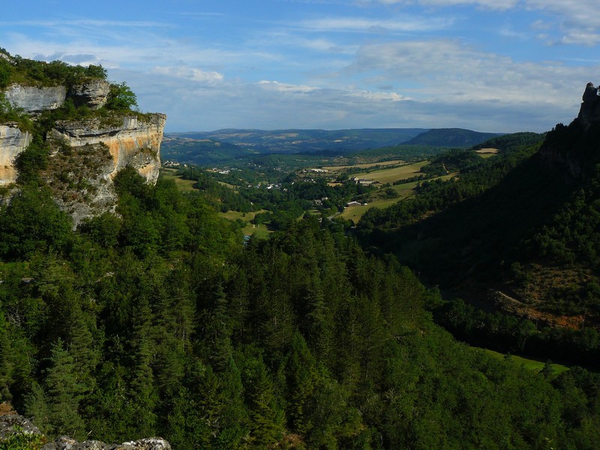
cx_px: 300
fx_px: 624
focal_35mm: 36
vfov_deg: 39.7
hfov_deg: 51.4
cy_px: 225
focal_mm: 6
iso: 100
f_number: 6.3
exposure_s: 1/400
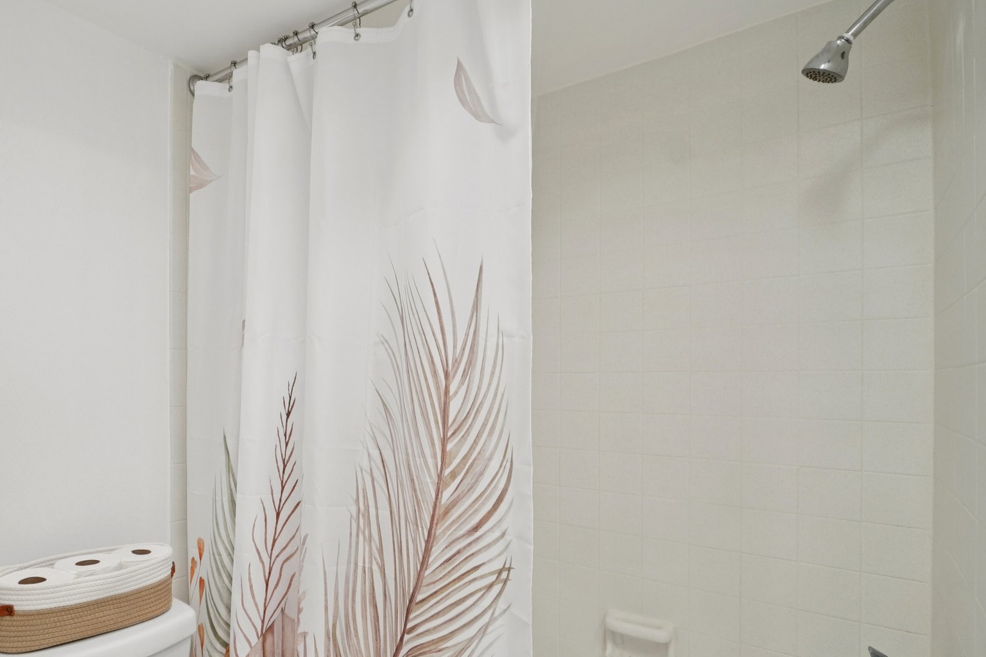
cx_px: 341
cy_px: 389
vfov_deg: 61.5
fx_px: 548
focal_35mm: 20
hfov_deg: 81.6
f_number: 8
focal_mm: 10
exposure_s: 1/30
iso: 200
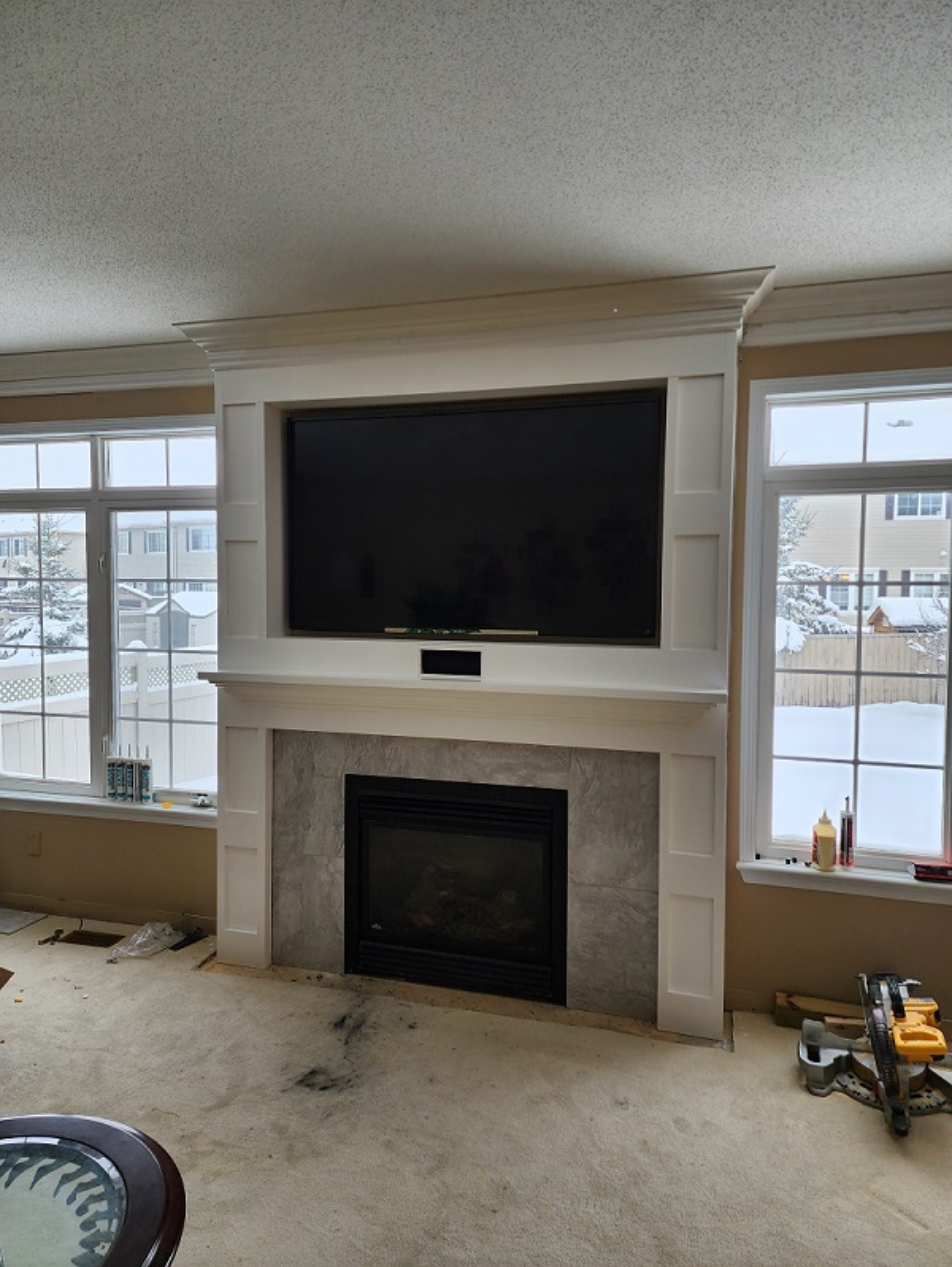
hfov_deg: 58.9
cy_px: 634
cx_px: 476
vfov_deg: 73.9
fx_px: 843
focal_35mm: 23
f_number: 1.8
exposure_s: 1/180
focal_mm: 6.4
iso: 100
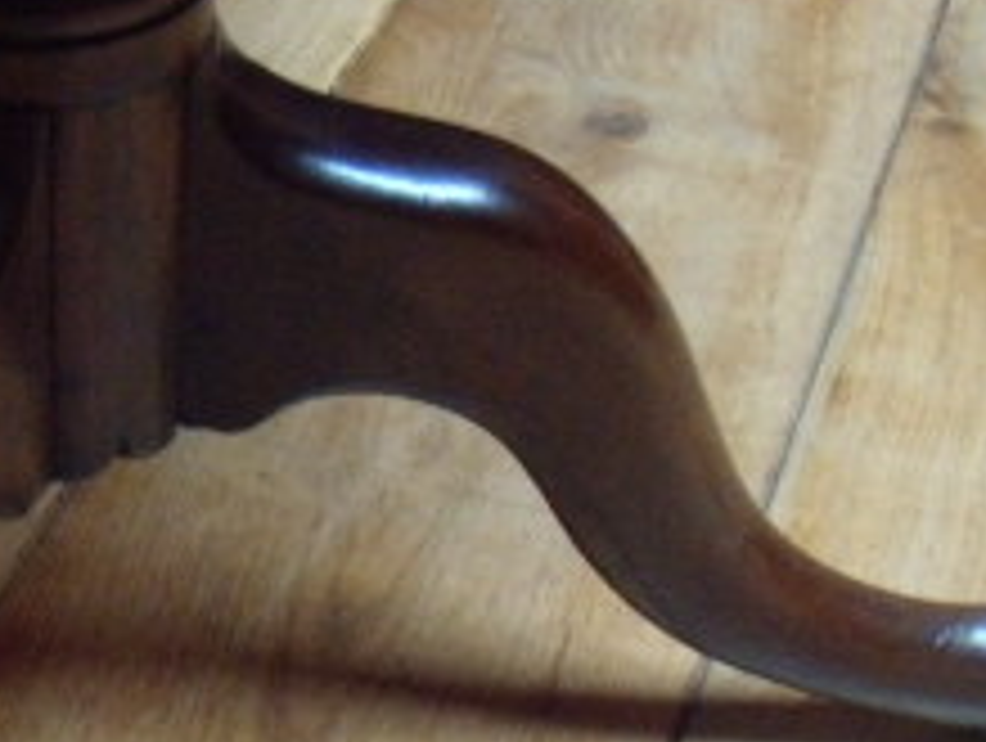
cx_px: -86
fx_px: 2996
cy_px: 796
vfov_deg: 13.9
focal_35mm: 105
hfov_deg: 18.0
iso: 400
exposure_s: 1/8
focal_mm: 6.4
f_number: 3.6
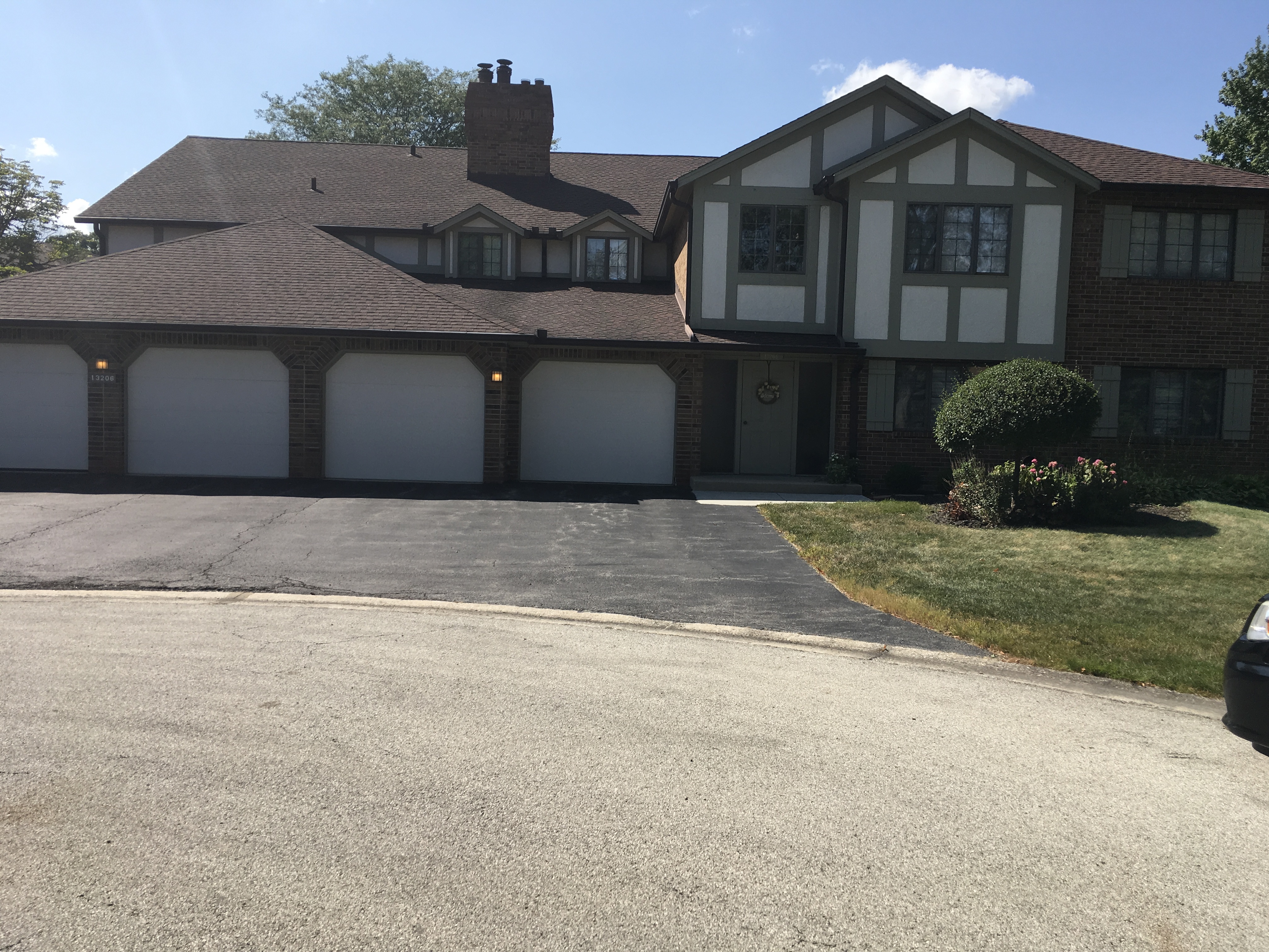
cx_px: 634
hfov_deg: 61.7
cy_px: 476
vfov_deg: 48.2
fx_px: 1063
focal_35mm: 29
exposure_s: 1/1538
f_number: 2.2
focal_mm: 4.15
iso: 25
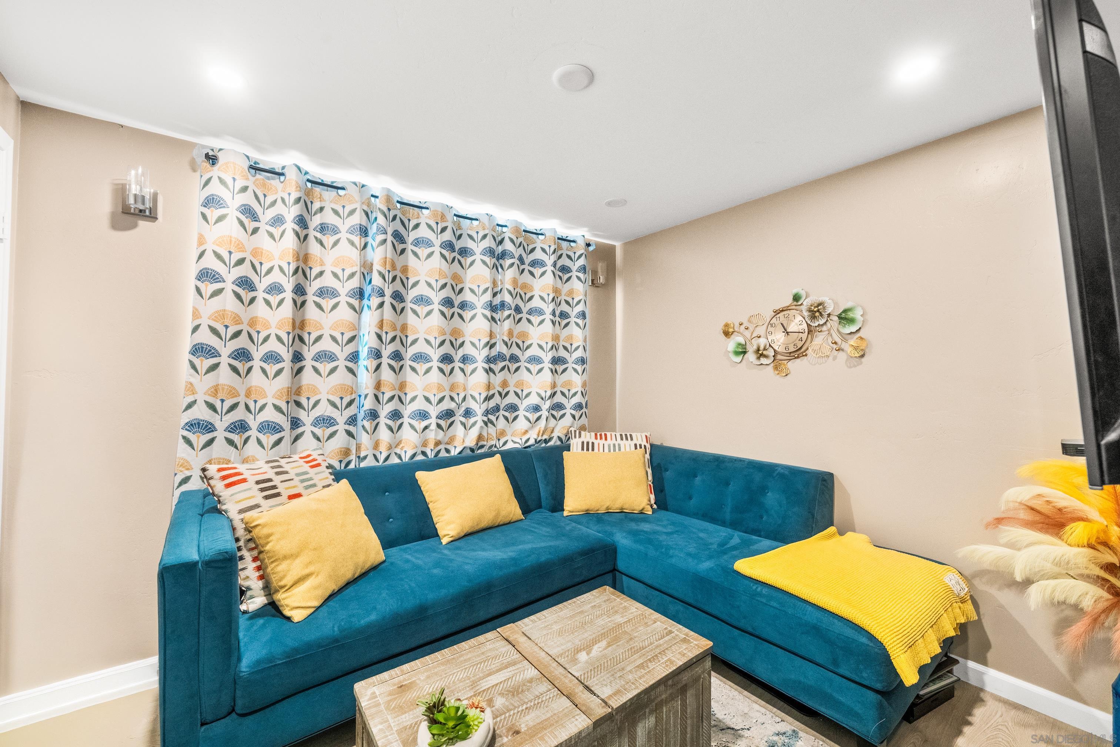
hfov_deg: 104.3
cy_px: 374
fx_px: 436
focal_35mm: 14
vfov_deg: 81.2
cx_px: 560
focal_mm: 14
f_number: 8
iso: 5000
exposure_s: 1/8
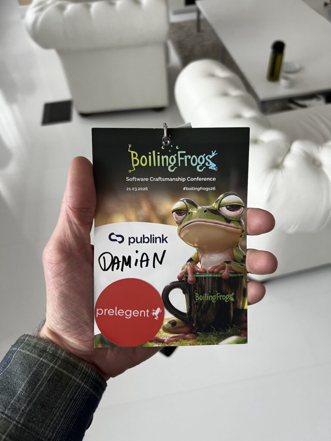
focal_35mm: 26
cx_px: 166
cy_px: 220
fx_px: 331
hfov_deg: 53.1
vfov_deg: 67.3
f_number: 1.5
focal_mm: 5.7
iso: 125
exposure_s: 1/99
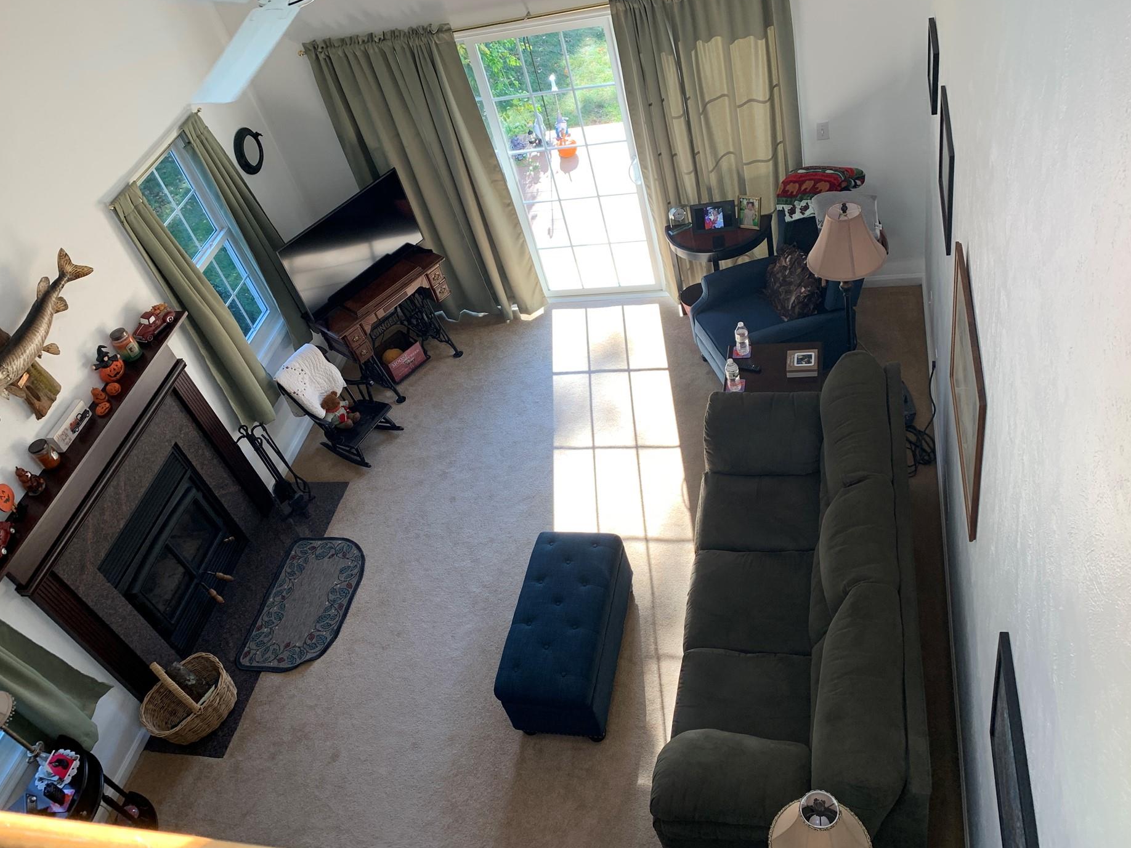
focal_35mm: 29
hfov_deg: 61.7
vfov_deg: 48.2
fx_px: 948
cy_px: 405
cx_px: 562
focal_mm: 4.25
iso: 50
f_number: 1.8
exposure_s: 1/122
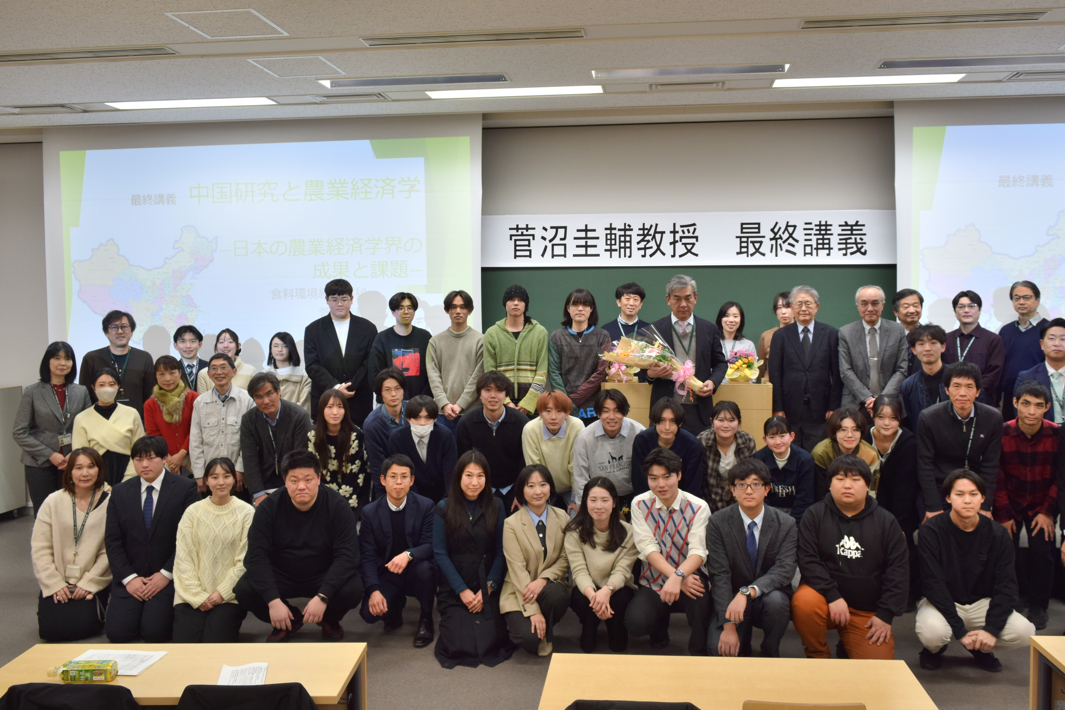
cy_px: 344
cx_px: 574
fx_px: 887
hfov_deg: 61.9
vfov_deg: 43.6
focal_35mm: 30
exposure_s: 1/100
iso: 400
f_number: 5
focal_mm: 18
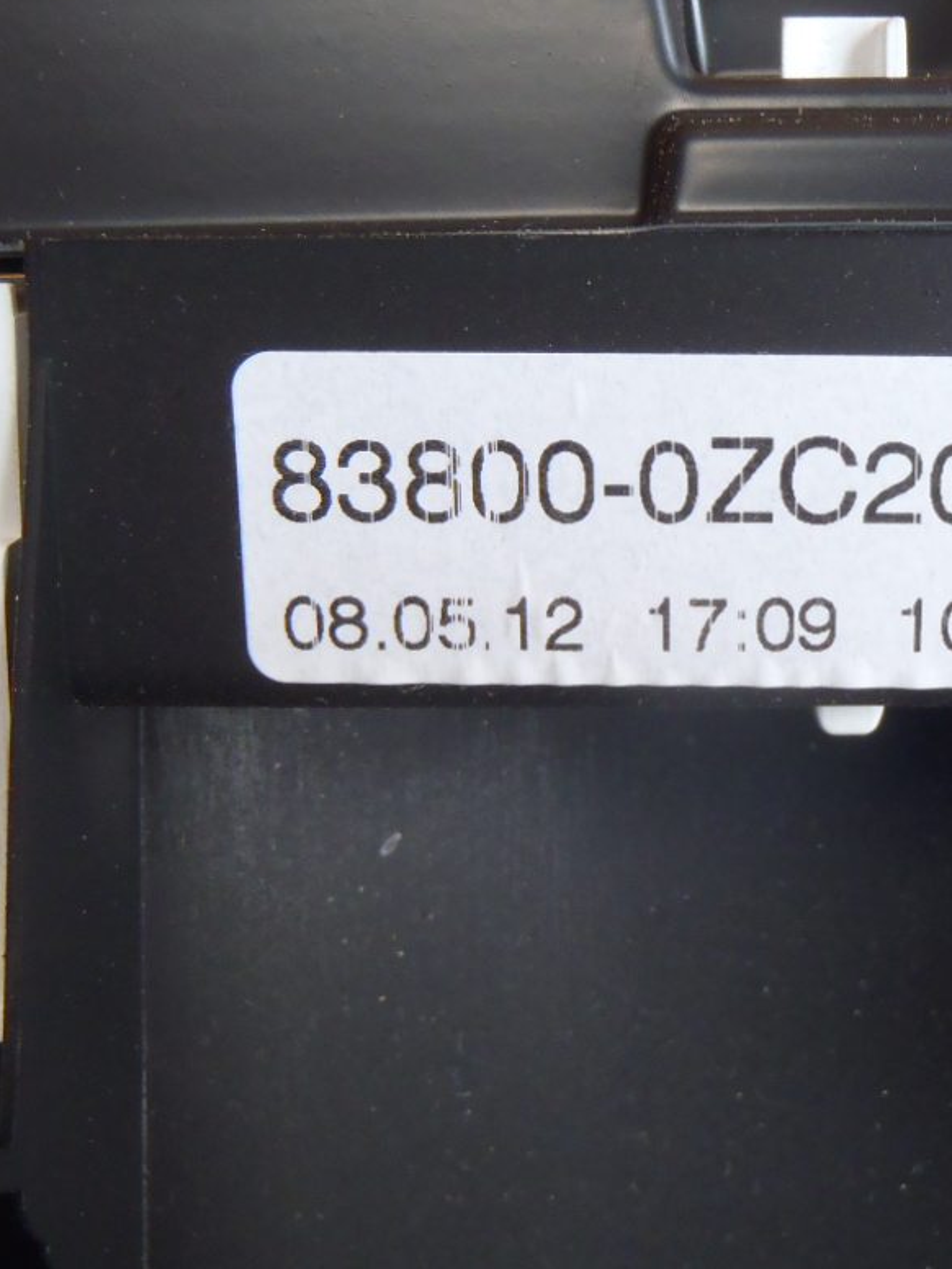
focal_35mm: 61
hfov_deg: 23.6
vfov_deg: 31.7
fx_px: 2237
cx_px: 782
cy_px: 628
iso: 200
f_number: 4.7
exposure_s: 1/40
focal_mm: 6.64
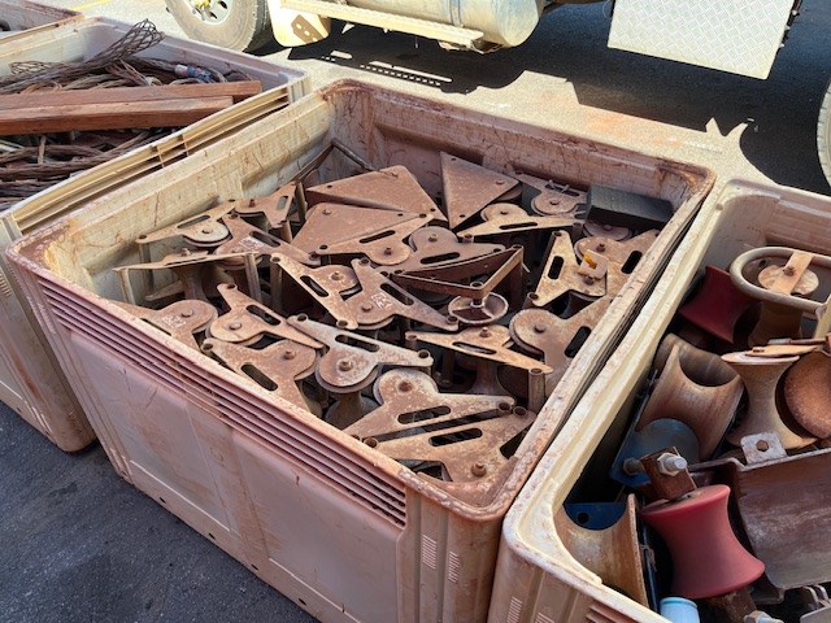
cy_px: 312
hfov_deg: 67.3
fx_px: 624
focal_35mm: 26
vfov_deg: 53.1
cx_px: 416
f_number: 1.6
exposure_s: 1/477
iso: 50
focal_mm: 5.1
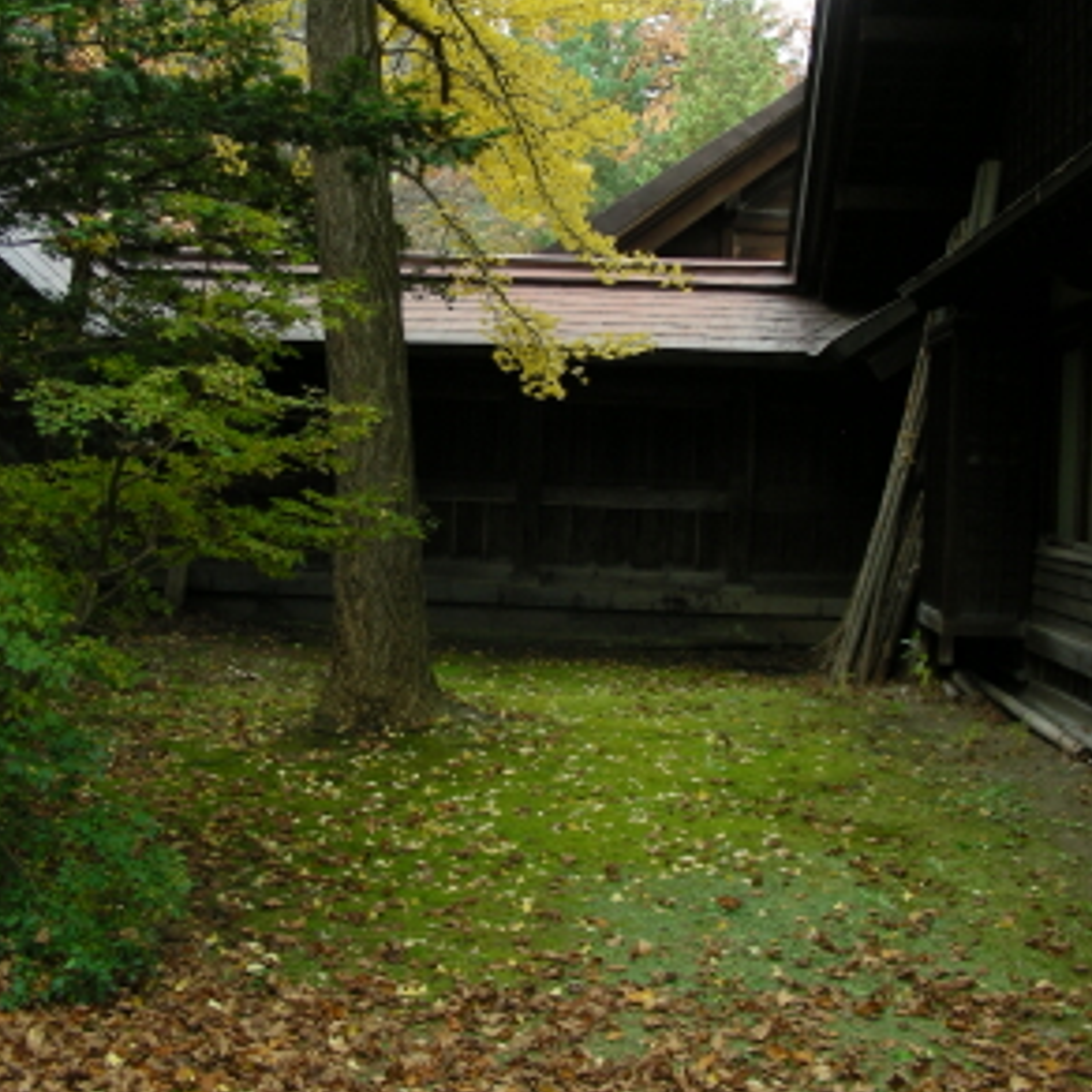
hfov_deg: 36.8
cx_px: 539
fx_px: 1642
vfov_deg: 36.6
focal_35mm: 46
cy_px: 415
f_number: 3.5
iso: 96
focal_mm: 6.3
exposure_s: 1/31.4
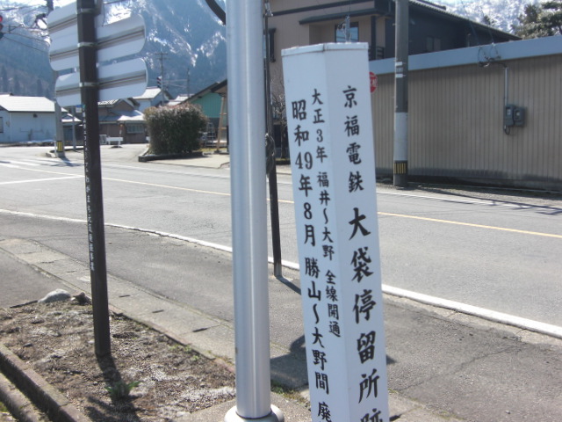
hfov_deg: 47.9
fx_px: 633
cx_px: 281
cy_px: 211
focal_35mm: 39
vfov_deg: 36.8
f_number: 3
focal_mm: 6.9
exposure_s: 1/640
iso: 50
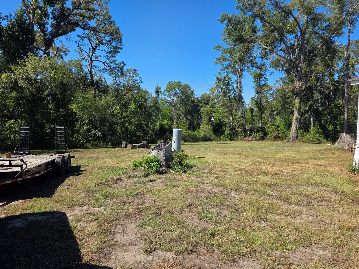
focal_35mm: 23
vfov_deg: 58.9
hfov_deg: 73.9
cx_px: 180
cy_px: 134
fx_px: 239
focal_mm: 6.25
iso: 80
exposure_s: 1/3628
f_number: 1.7
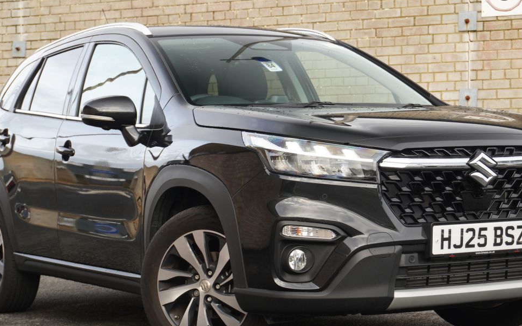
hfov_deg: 22.1
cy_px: 156
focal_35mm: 94
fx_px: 1335
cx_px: 292
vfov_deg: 13.9
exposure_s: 1/60
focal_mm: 37
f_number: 5.6
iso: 125
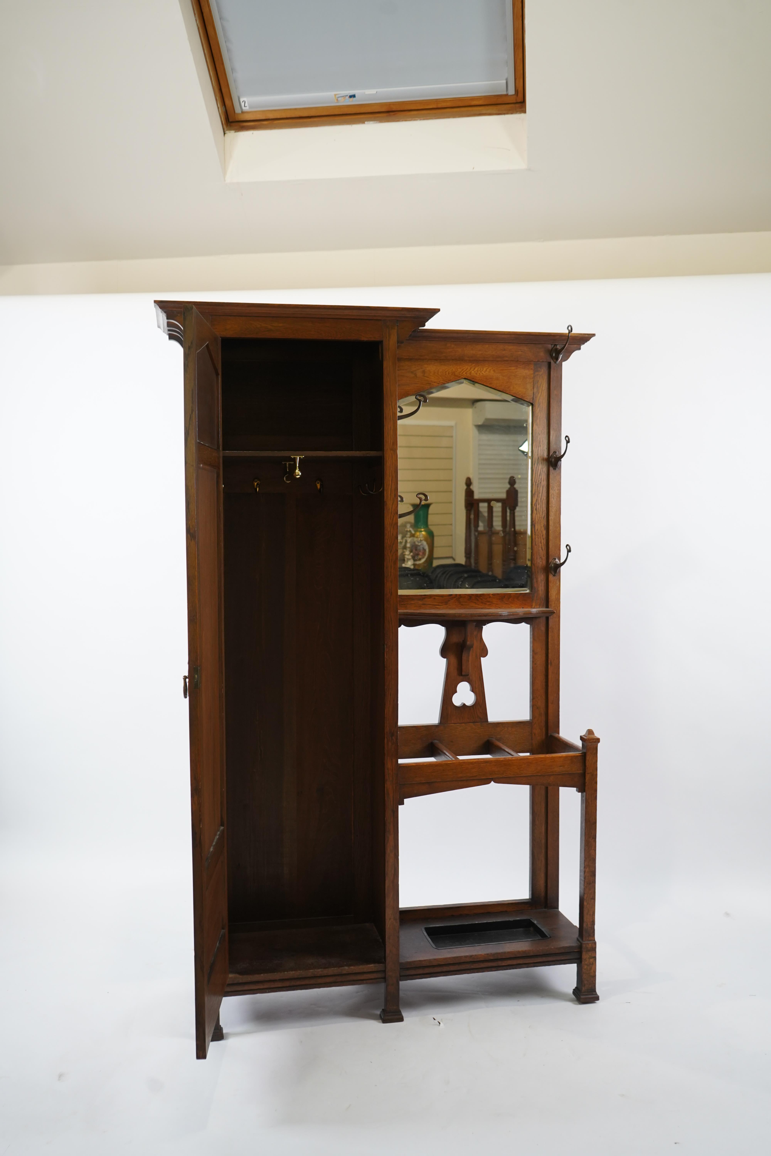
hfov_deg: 40.0
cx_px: 386
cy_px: 578
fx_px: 1060
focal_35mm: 33
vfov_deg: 57.2
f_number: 5
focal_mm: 33
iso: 1000
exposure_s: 1/125
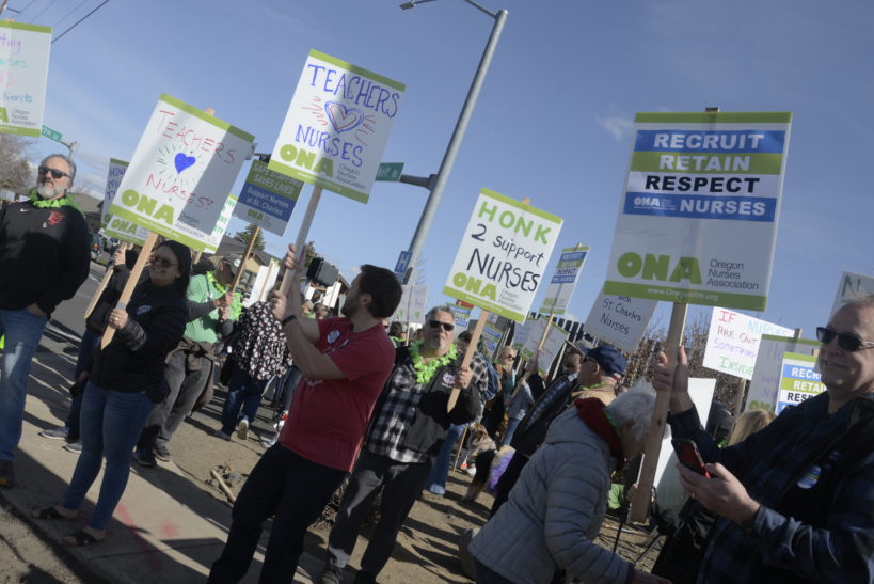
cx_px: 427
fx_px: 729
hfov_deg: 61.9
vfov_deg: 43.6
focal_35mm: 30
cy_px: 279
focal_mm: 24
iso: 400
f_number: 13
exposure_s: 1/640
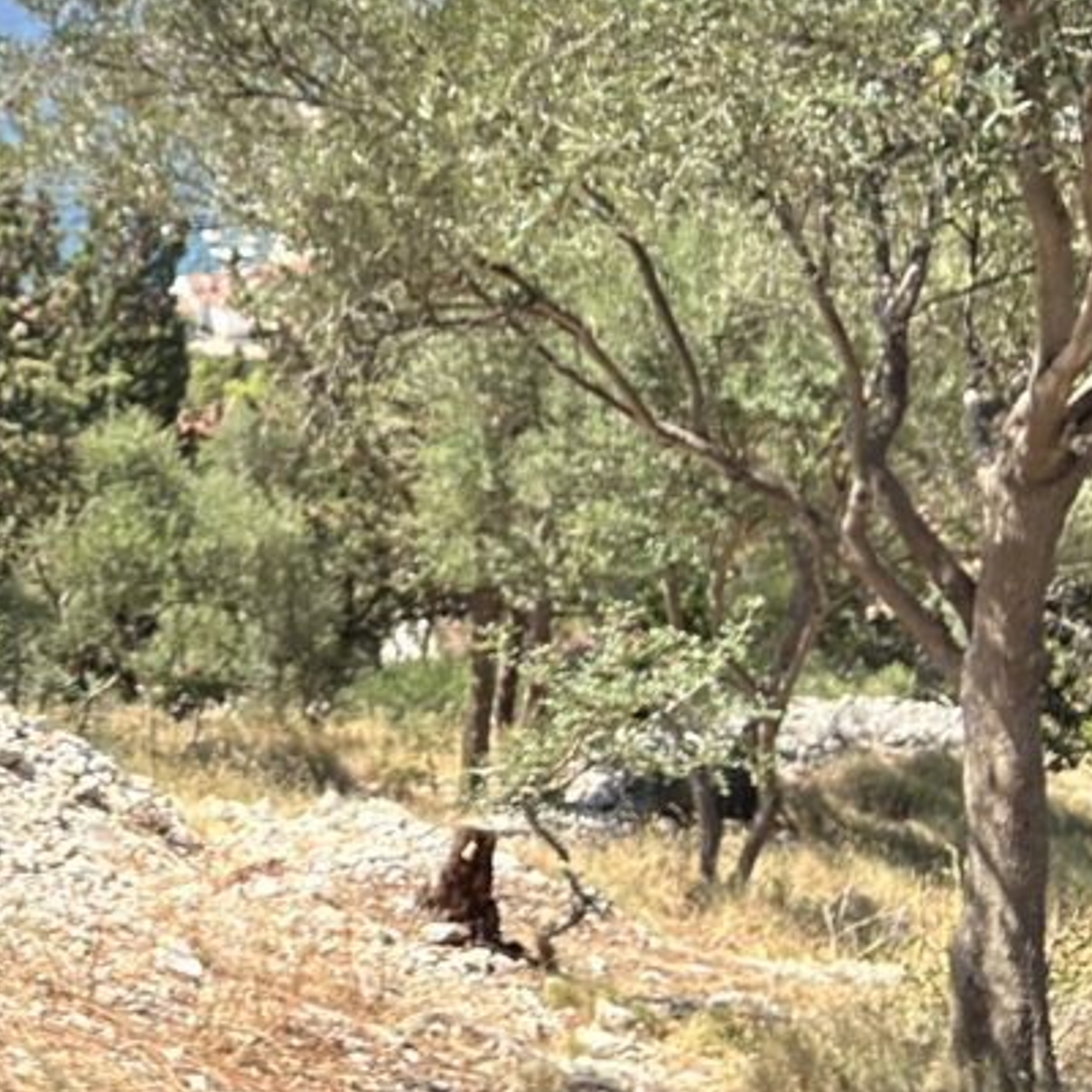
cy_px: 317
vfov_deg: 32.4
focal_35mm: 52
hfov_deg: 28.8
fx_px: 1856
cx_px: -194
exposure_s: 1/381
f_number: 1.9
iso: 25
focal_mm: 2.69
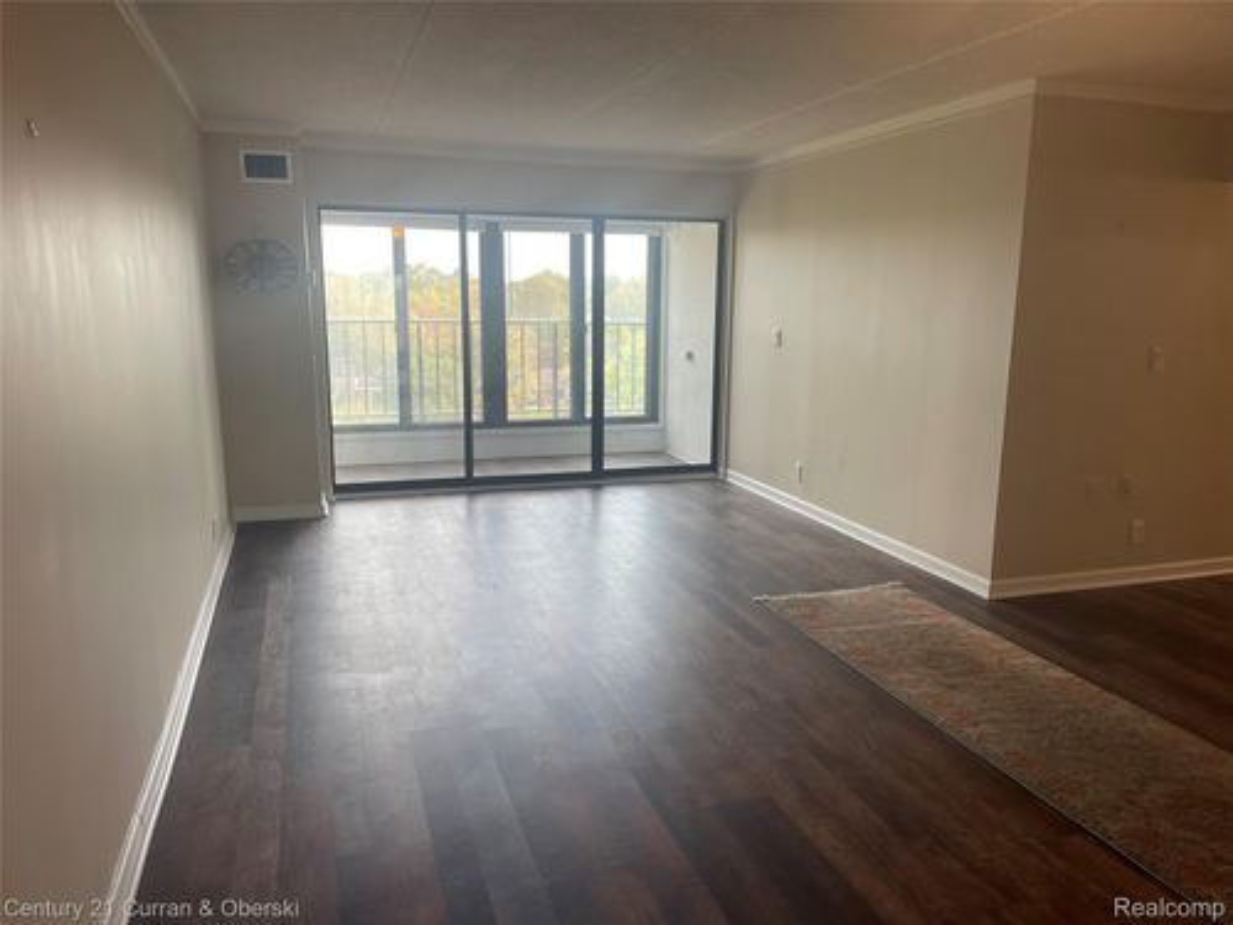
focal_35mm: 25
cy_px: 462
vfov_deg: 54.9
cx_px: 616
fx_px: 890
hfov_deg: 69.4
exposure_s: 1/120
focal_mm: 5.1
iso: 80
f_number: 1.6
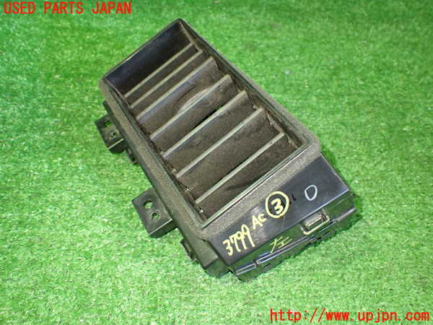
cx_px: 216
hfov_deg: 60.0
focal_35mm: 30
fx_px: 375
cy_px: 162
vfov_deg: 46.8
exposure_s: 1/30
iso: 1000
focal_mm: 5.4
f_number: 2.3
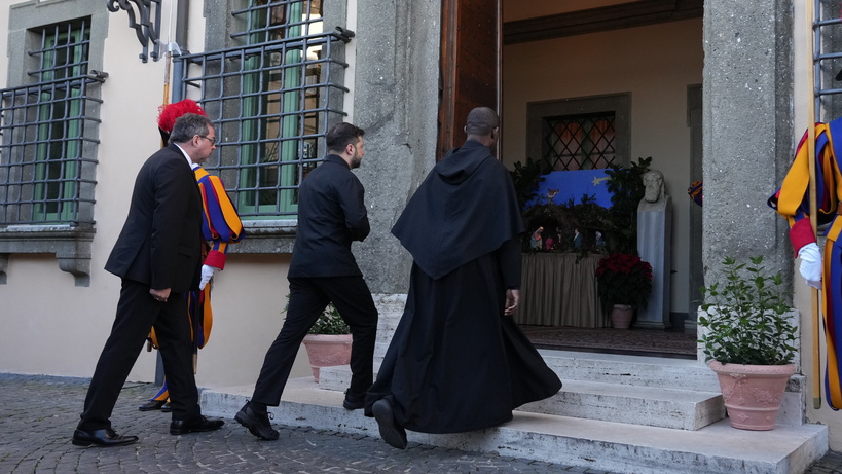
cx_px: 473
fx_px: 849
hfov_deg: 52.6
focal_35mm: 38
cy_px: 213
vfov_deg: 31.2
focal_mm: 29
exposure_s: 1/800
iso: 2000
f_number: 5
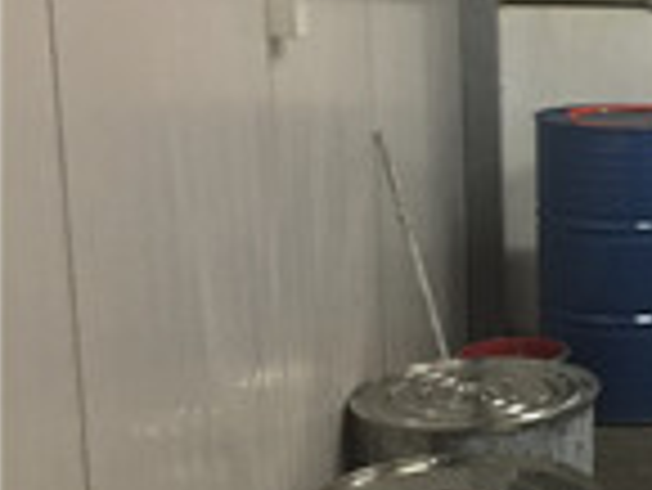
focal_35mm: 80
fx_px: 1508
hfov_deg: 21.5
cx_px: 895
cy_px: 225
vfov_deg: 18.5
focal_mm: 4.15
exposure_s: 1/8
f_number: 2.2
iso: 125
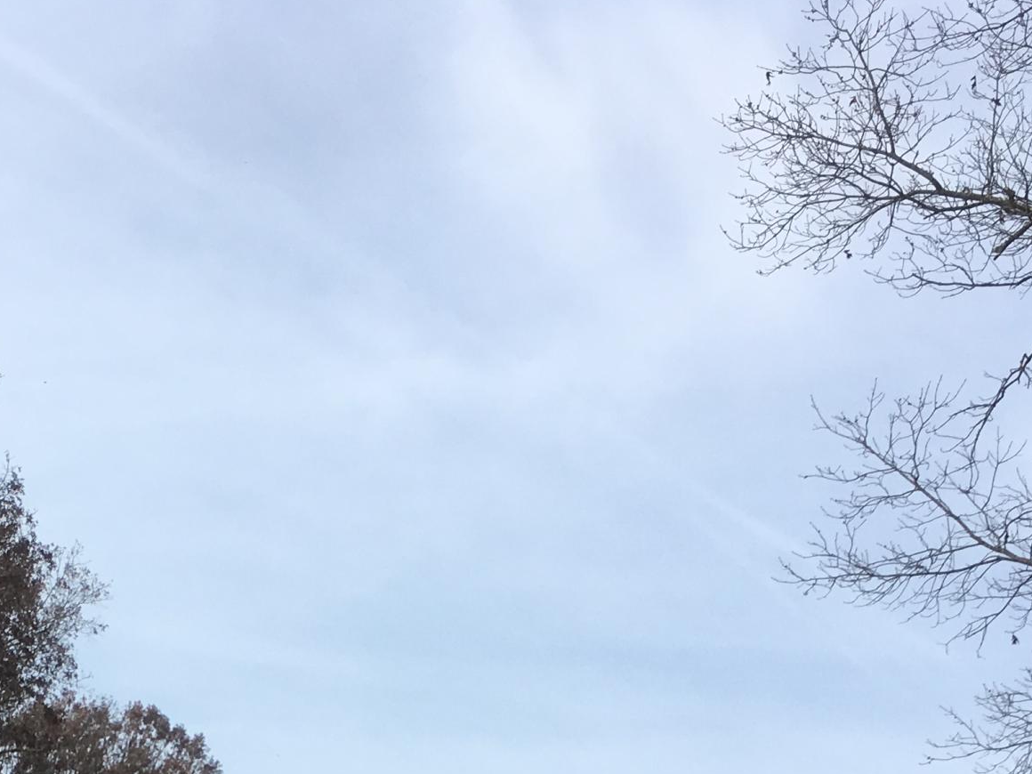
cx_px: 228
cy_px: 966
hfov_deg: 25.6
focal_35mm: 75
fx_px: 2236
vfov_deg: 18.5
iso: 25
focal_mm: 4.15
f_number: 2.2
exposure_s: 1/1508
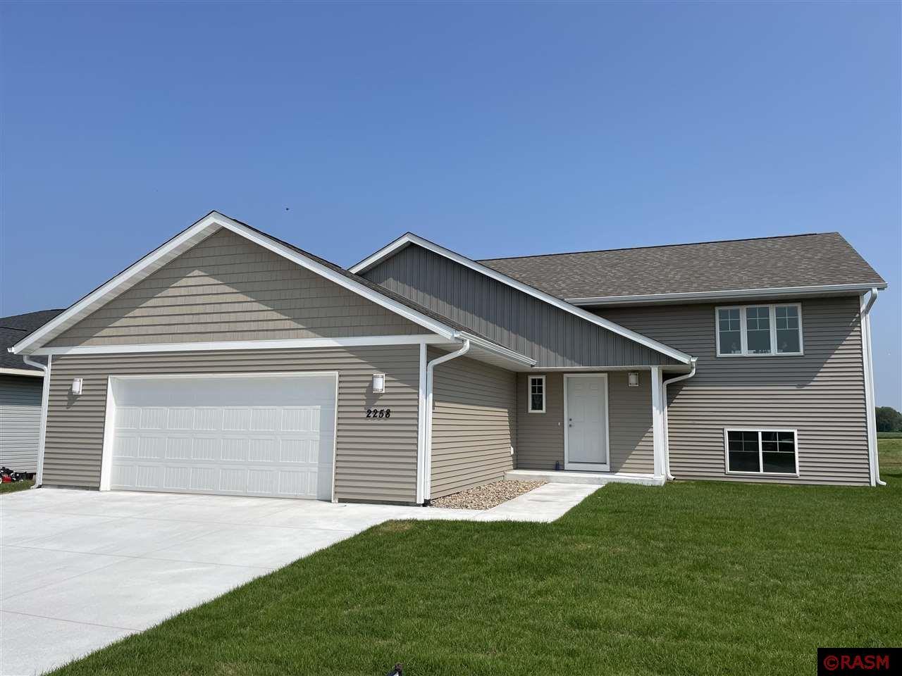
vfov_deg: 53.1
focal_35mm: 26
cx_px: 451
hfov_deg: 67.3
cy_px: 338
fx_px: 677
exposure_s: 1/6135
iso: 32
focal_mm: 4.2
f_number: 1.6
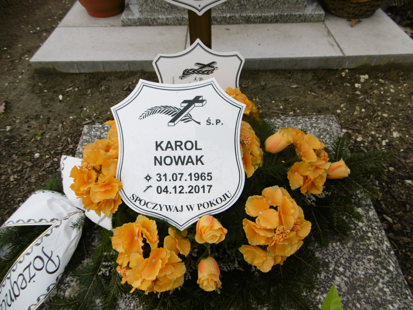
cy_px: 155
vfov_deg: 56.8
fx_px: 286
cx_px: 206
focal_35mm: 24
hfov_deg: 71.6
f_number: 3.1
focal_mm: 4.3
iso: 100
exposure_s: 1/125
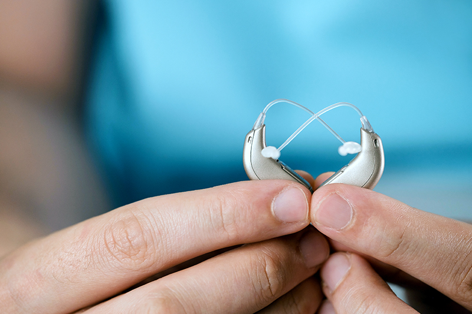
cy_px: 157
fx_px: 1573
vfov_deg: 11.4
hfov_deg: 17.1
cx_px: 236
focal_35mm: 120
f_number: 3.2
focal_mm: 80
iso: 640
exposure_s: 1/250
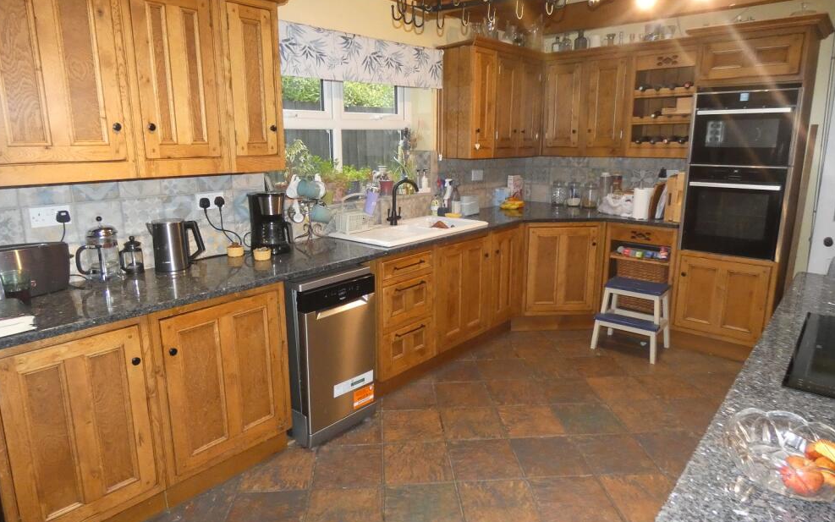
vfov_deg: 55.0
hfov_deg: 79.6
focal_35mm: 22
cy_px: 250
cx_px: 410
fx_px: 501
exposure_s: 1/60
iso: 800
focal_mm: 3.6
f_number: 2.8
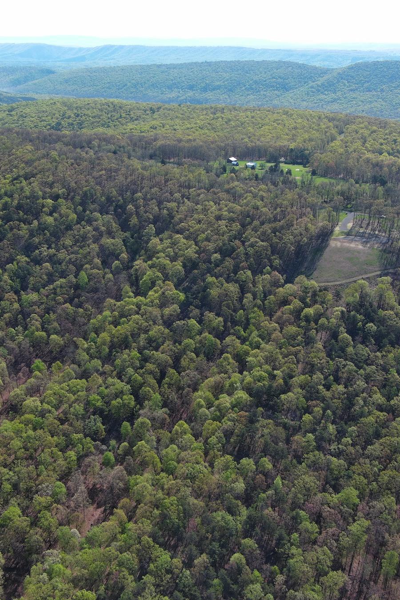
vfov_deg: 44.5
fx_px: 733
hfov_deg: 30.5
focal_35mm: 44
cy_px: 302
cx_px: 185
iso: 100
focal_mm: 10.57
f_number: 2.8
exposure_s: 1/821
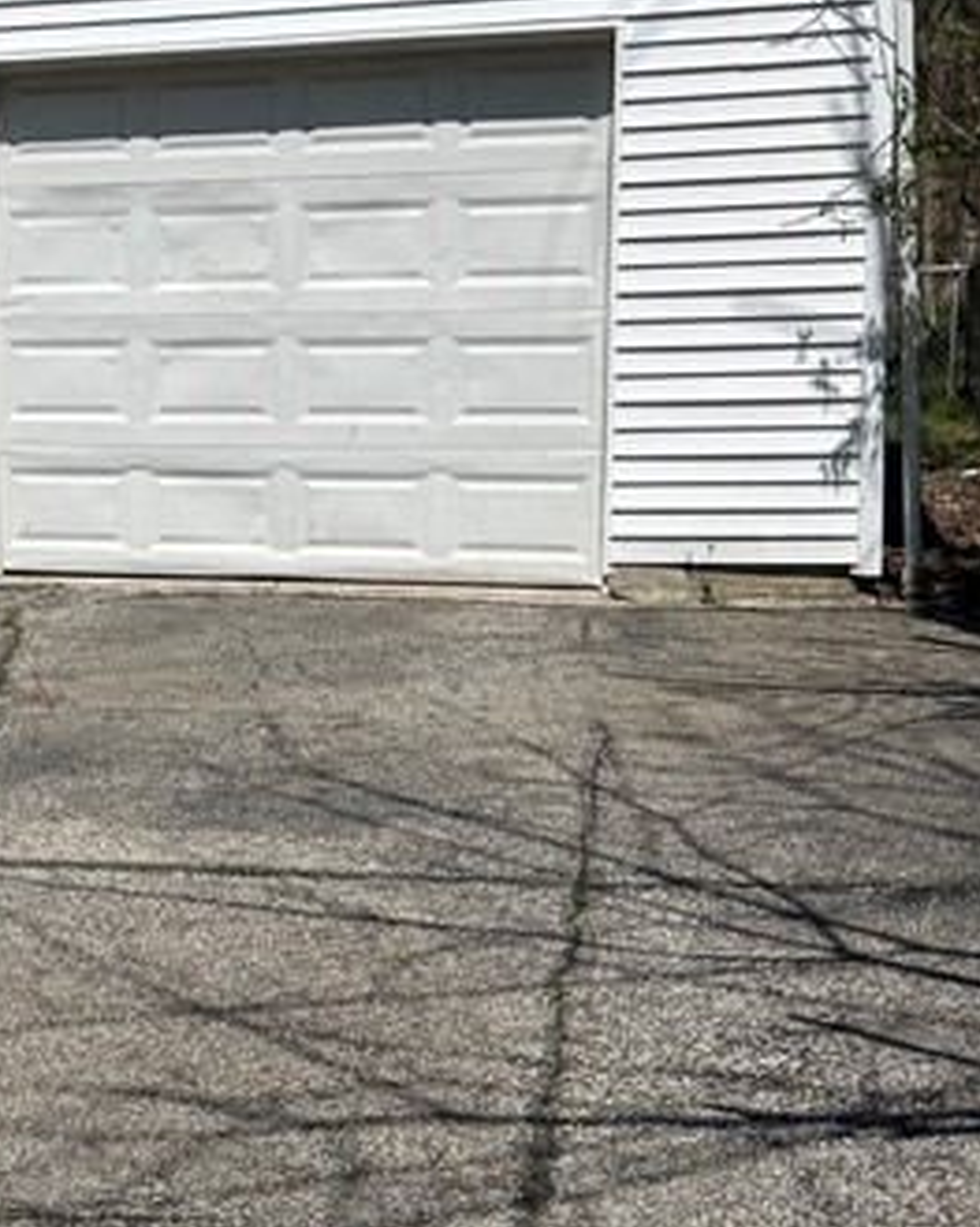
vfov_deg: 26.1
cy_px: 545
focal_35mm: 73
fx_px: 2648
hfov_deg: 19.6
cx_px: -227
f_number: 1.78
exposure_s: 1/8130
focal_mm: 6.76
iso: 80
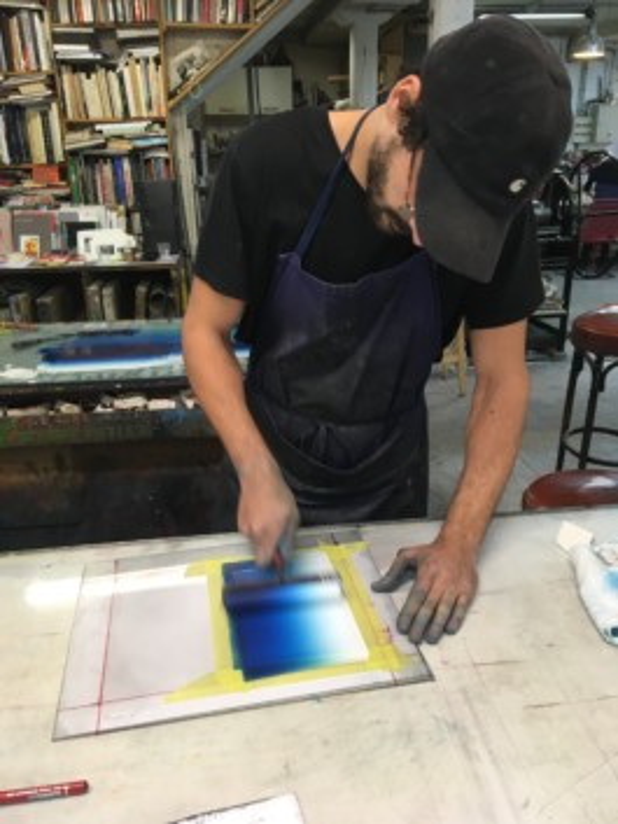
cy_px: 412
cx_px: 309
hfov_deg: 48.3
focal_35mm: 29
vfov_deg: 61.6
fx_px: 690
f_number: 2.2
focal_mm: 4.15
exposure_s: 1/33
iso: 80
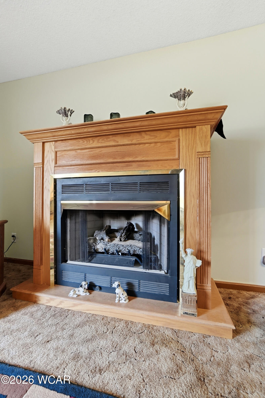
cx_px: 132
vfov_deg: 100.4
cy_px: 199
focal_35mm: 15
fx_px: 166
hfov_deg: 77.3
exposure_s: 1/80
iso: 100
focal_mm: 10
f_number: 4.5
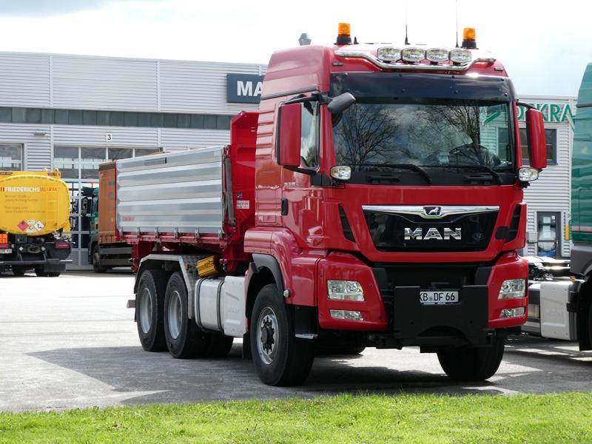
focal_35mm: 98
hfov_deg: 20.0
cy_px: 222
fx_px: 1676
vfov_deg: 15.1
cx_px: 296
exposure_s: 1/200
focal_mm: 17.5
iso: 80
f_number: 5
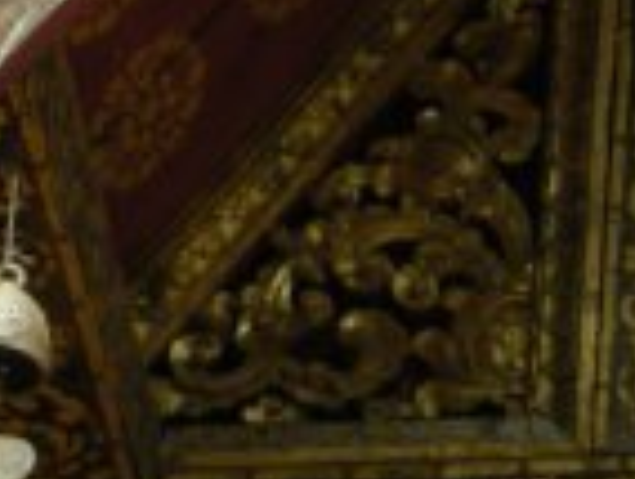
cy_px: 654
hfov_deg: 3.5
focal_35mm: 567
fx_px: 10419
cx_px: 1140
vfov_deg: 2.6
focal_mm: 26.3
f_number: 5.3
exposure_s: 1/160
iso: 64
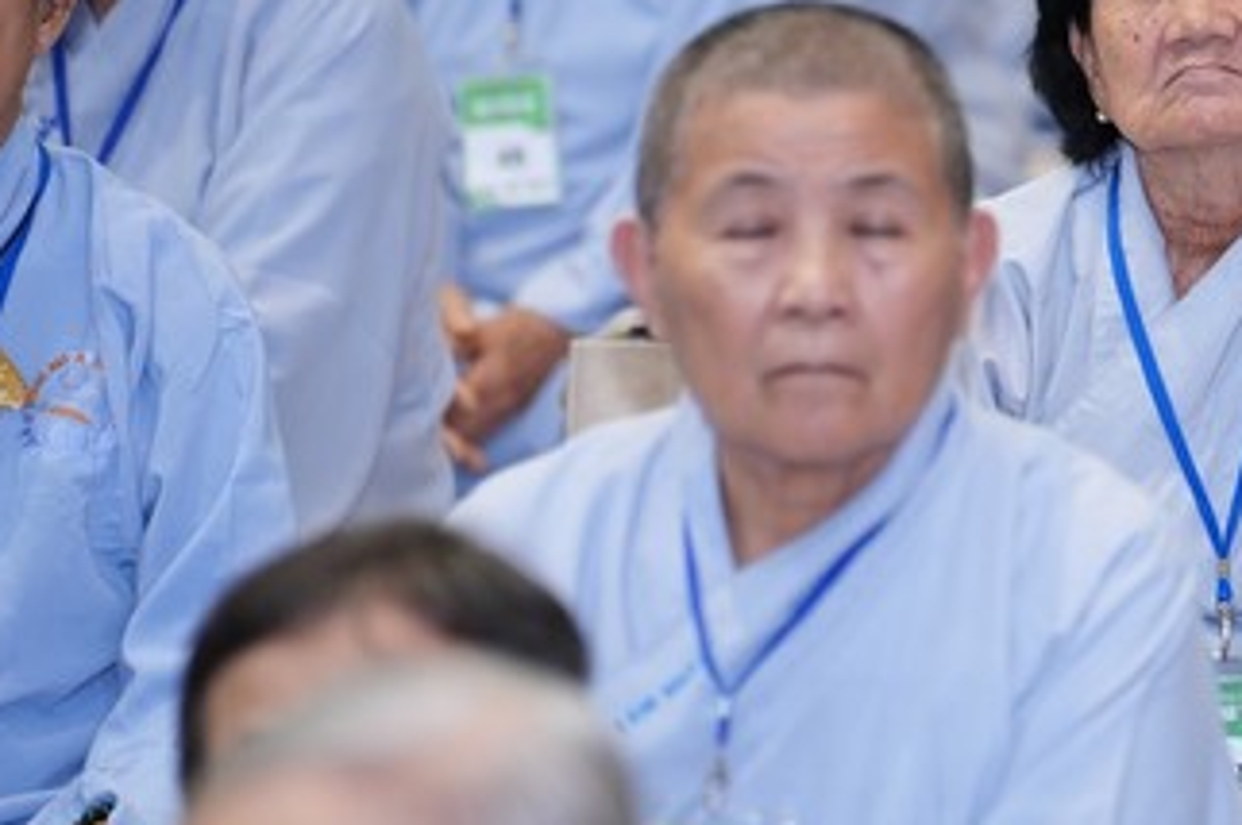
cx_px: 1153
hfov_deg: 6.8
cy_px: 87
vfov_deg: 4.5
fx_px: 10443
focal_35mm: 303
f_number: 2.8
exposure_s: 1/200
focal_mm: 150
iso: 2500
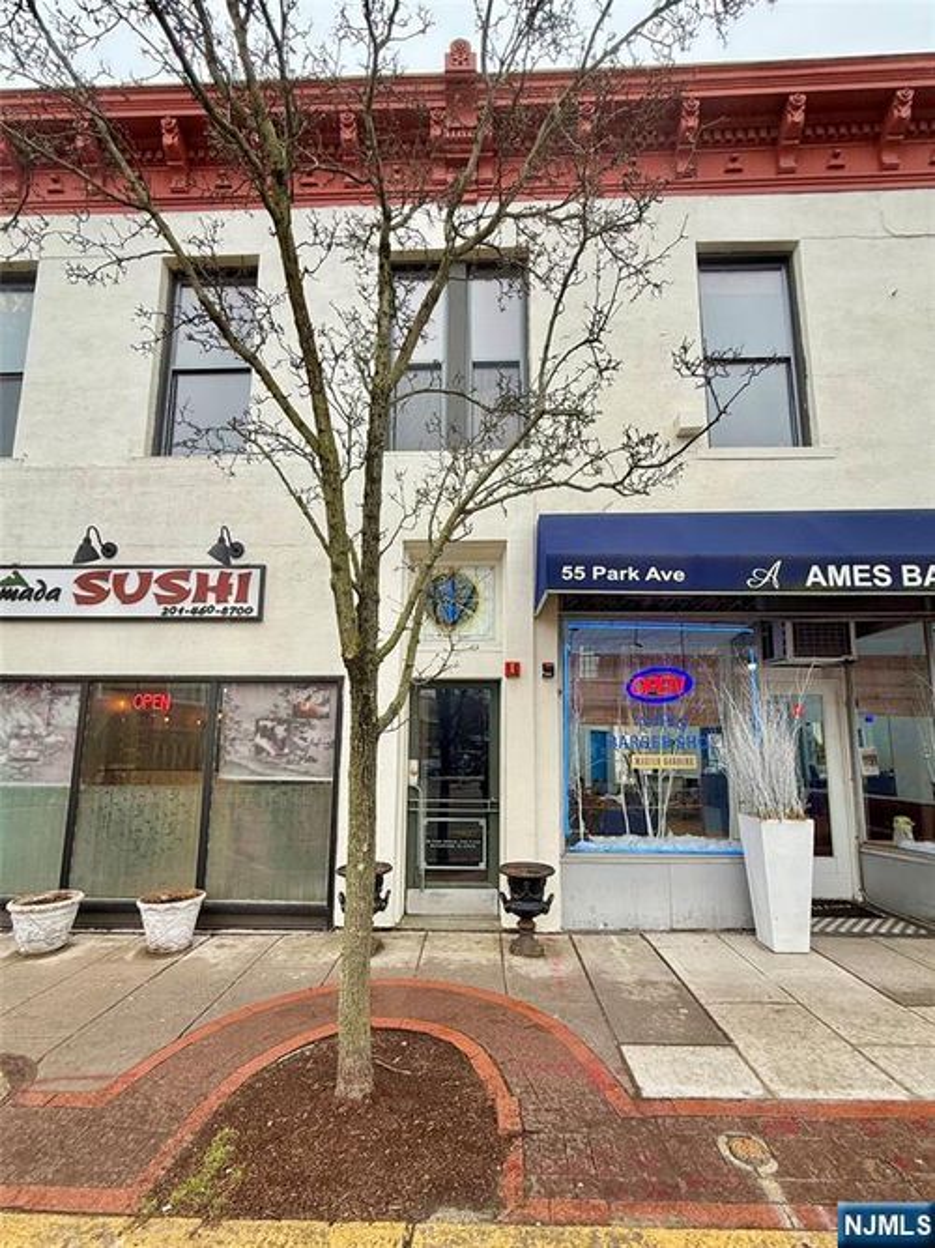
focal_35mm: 14
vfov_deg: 102.1
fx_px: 504
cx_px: 468
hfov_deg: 85.7
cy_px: 624
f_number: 2.2
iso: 50
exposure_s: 1/149
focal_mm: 2.22
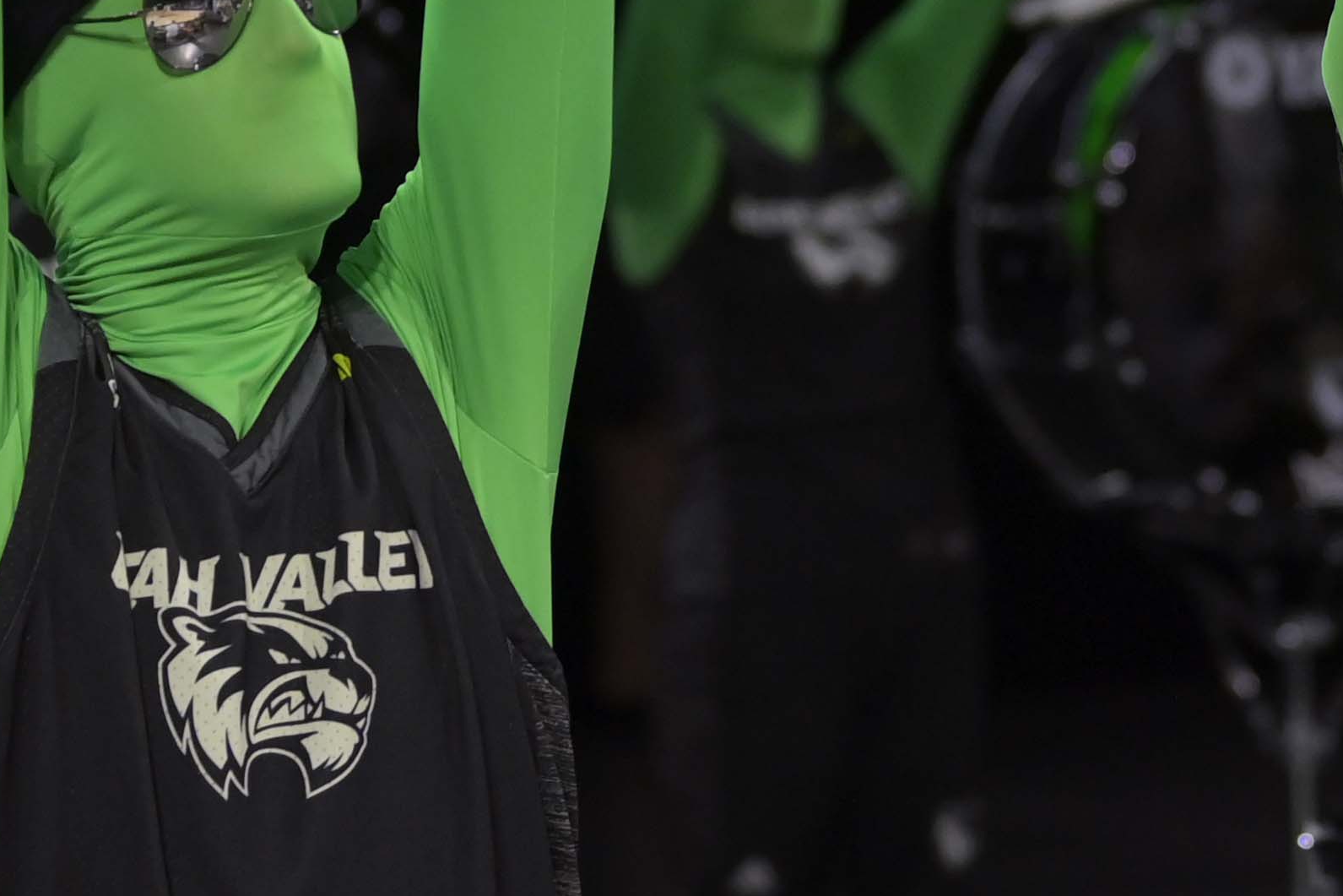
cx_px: 569
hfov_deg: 8.4
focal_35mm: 245
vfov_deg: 5.6
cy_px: -182
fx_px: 9140
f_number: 2.8
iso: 3200
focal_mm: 70
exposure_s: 1/1000
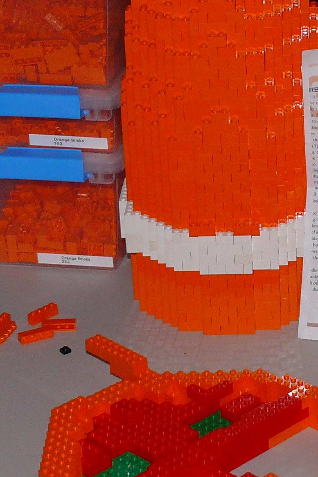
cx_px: 369
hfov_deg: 11.8
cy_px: 174
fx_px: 1510
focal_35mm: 114
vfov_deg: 17.9
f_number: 2.8
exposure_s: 1/250
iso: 100
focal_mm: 7.4
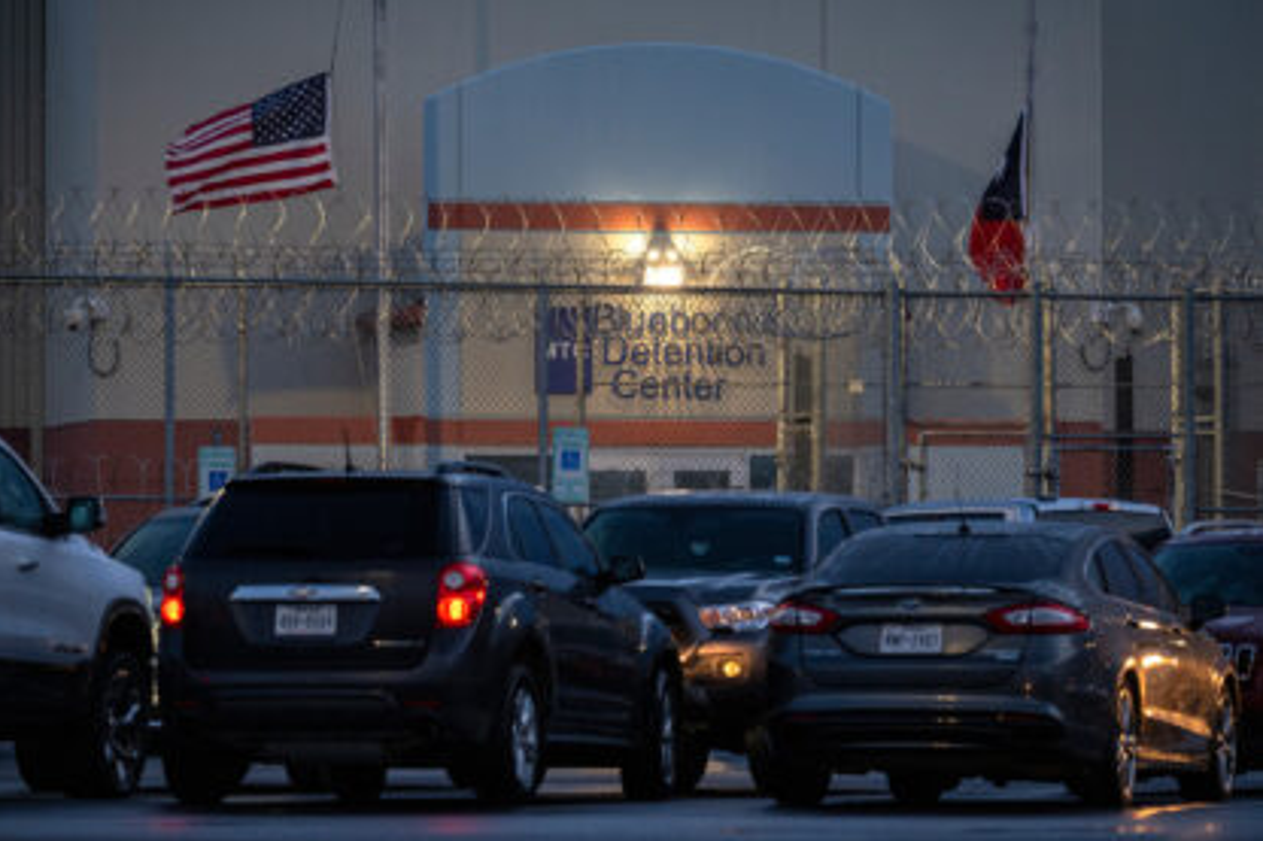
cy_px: 422
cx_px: 628
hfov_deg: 9.3
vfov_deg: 6.2
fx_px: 7785
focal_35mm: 222
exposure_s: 1/250
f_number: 5.6
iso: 2000
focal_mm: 220
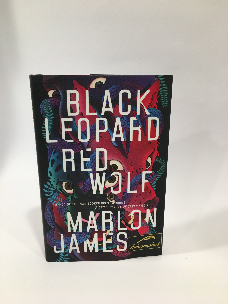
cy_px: 152
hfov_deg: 48.2
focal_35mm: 29
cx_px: 114
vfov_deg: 61.7
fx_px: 255
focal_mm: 4.15
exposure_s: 1/30
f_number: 2.2
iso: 64
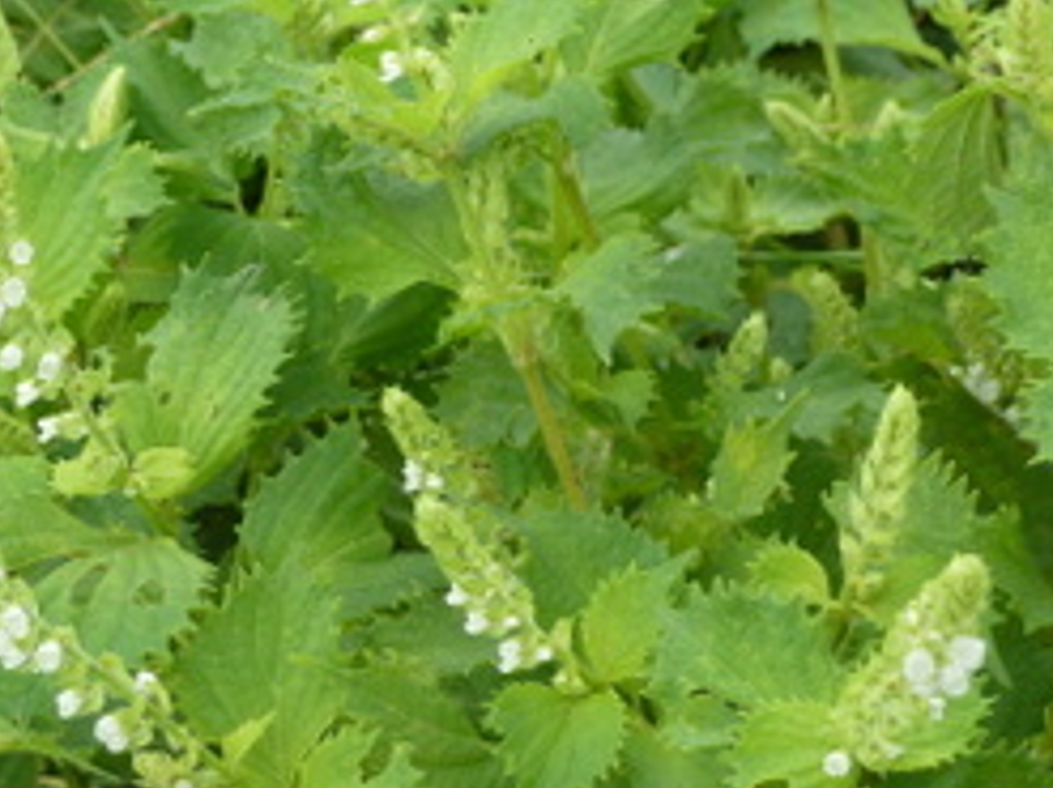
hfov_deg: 18.4
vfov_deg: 13.8
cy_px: 426
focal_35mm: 107
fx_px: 3253
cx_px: 546
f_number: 3.9
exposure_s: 1/200
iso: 160
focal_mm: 9.1
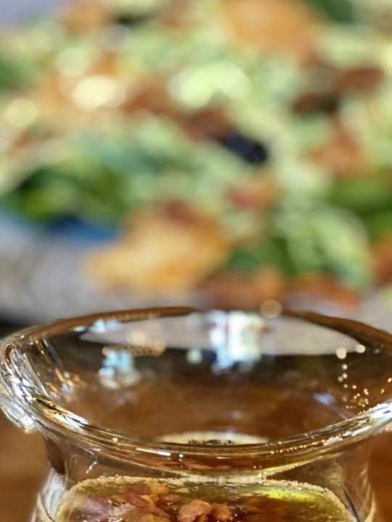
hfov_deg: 12.8
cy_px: 570
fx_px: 1751
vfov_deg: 16.5
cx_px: 157
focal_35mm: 116
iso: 320
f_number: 2
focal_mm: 6
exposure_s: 1/24
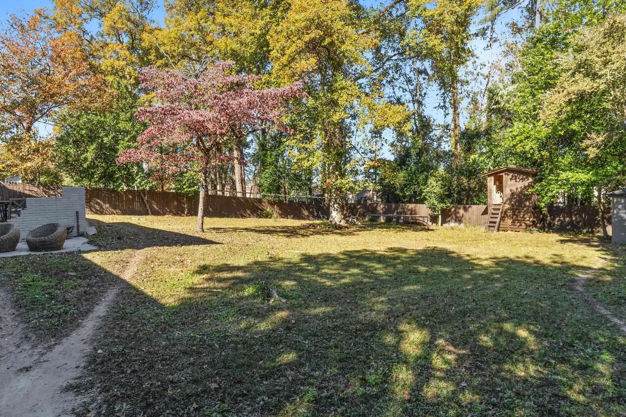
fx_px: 348
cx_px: 281
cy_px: 212
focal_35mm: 20
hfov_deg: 83.7
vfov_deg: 61.9
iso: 250
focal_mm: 10
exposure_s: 1/200
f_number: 8
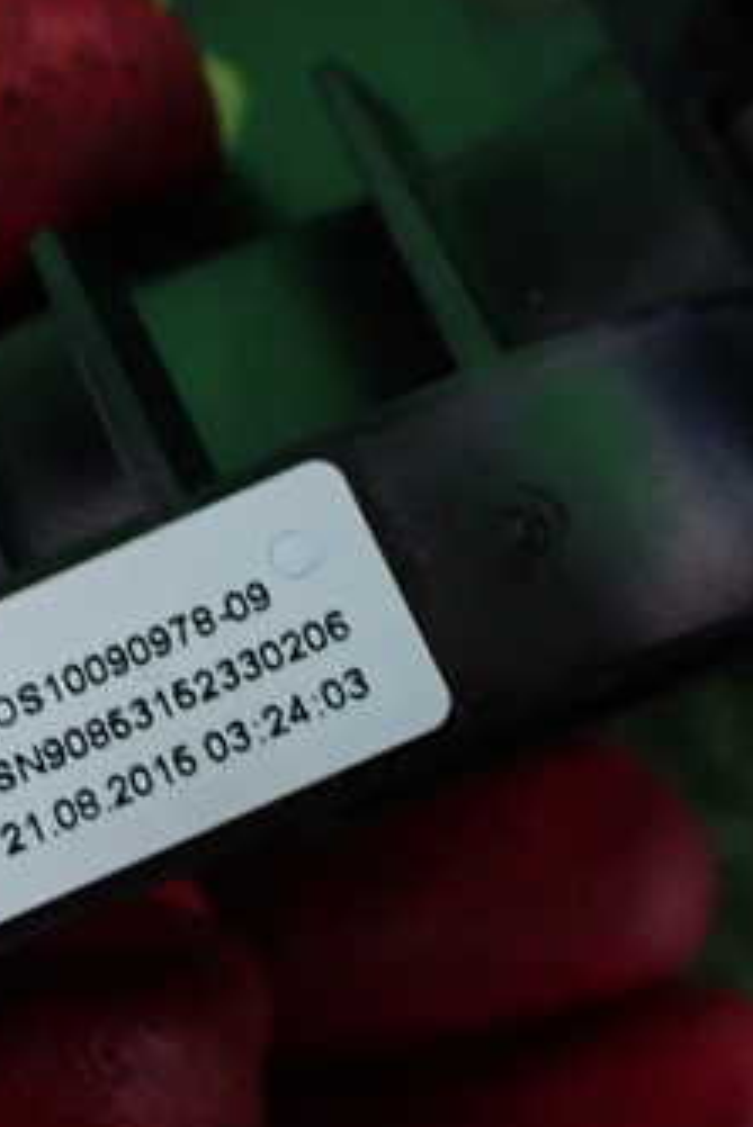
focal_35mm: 56
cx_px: 206
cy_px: 749
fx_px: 1755
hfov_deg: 24.0
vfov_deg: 35.3
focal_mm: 5.4
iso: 800
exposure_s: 1/60
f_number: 2.3
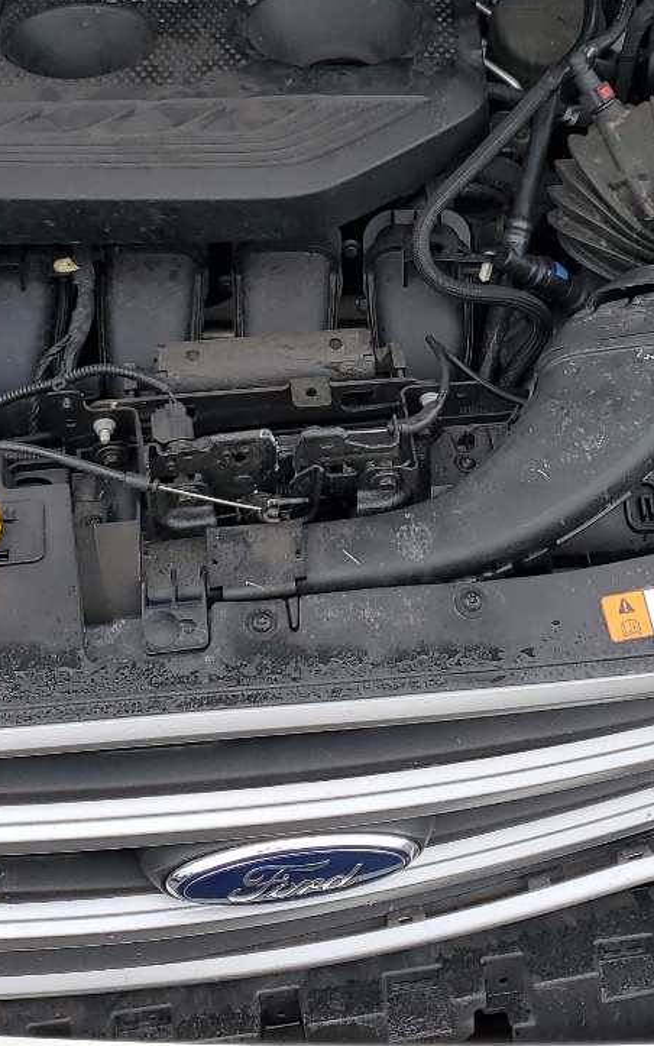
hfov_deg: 21.3
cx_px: 378
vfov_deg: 32.9
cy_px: 273
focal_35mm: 61
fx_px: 1739
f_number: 1.5
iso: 50
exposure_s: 1/500
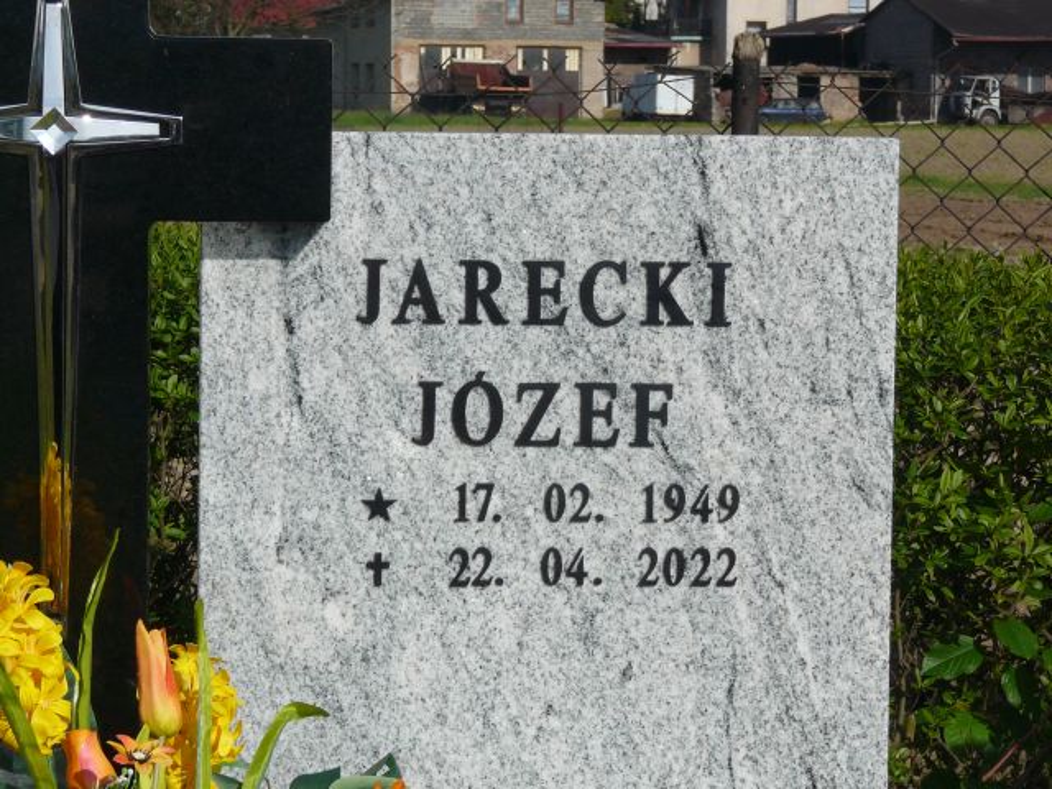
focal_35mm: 112
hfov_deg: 17.6
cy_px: 394
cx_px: 526
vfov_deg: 13.2
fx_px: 3404
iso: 80
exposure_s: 1/500
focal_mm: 16.6
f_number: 6.3
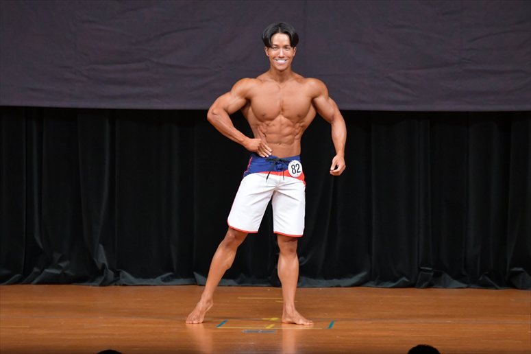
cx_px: 266
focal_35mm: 285
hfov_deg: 7.2
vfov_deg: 4.8
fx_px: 4202
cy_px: 177
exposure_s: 1/400
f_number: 5.6
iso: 5000
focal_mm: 190
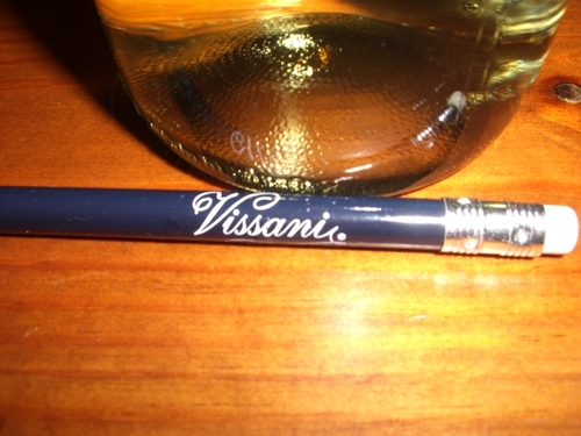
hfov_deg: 49.0
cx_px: 290
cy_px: 218
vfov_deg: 37.7
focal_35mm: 38
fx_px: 638
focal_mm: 6.2
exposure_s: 1/60
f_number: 4.3
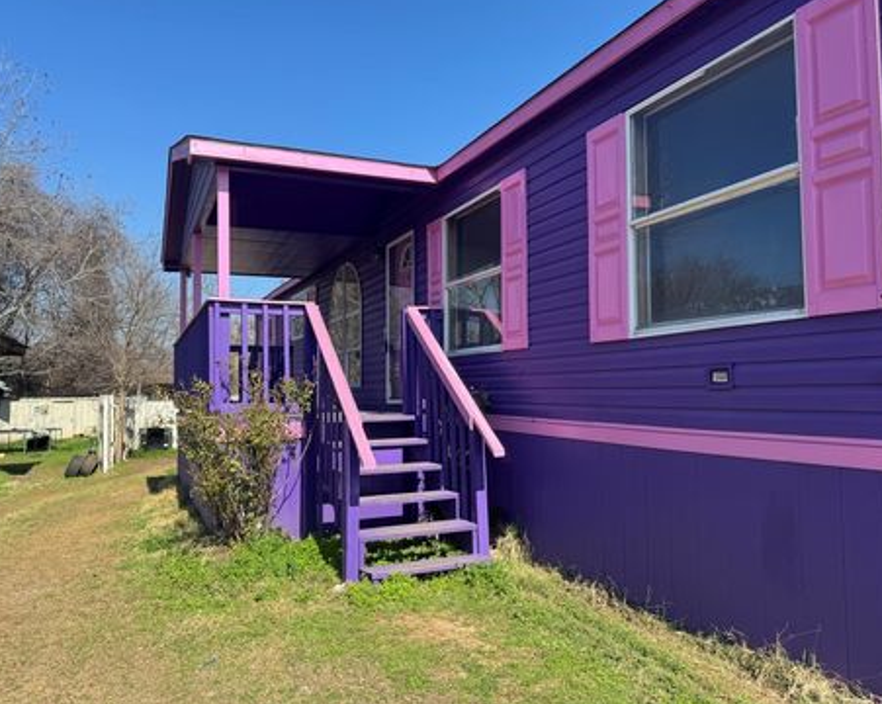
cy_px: 341
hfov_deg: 66.1
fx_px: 678
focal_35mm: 26
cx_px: 426
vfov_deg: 54.9
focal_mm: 6.76
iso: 80
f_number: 1.78
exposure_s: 1/2710
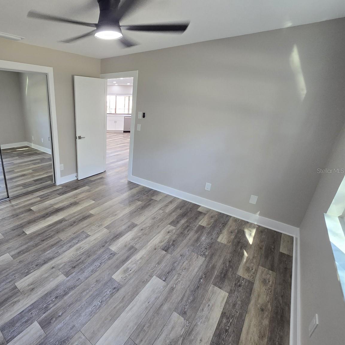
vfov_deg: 87.4
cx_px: 105
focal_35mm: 16
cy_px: 171
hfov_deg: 83.3
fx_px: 180
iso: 125
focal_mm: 2.2
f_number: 2.2
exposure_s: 1/60
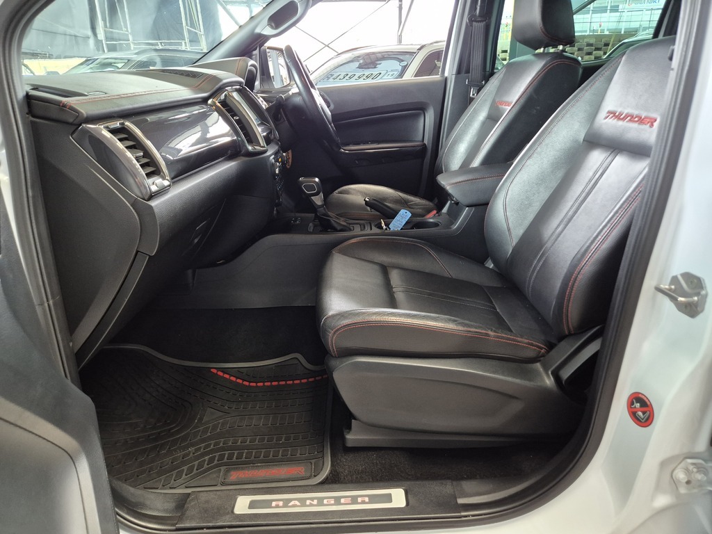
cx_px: 356
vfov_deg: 58.9
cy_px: 267
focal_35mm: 23
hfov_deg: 73.9
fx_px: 473
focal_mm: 5.4
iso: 640
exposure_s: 1/100
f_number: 1.8
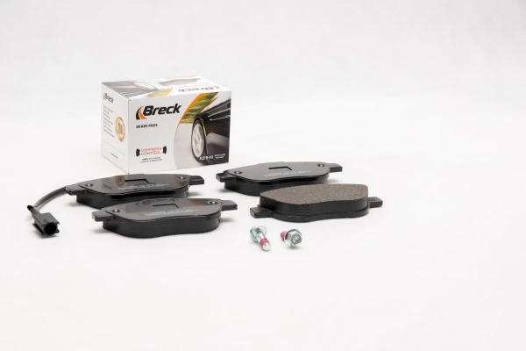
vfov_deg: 15.2
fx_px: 1315
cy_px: 176
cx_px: 263
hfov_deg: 22.6
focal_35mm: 90
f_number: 11
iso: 100
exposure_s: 1/200
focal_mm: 60
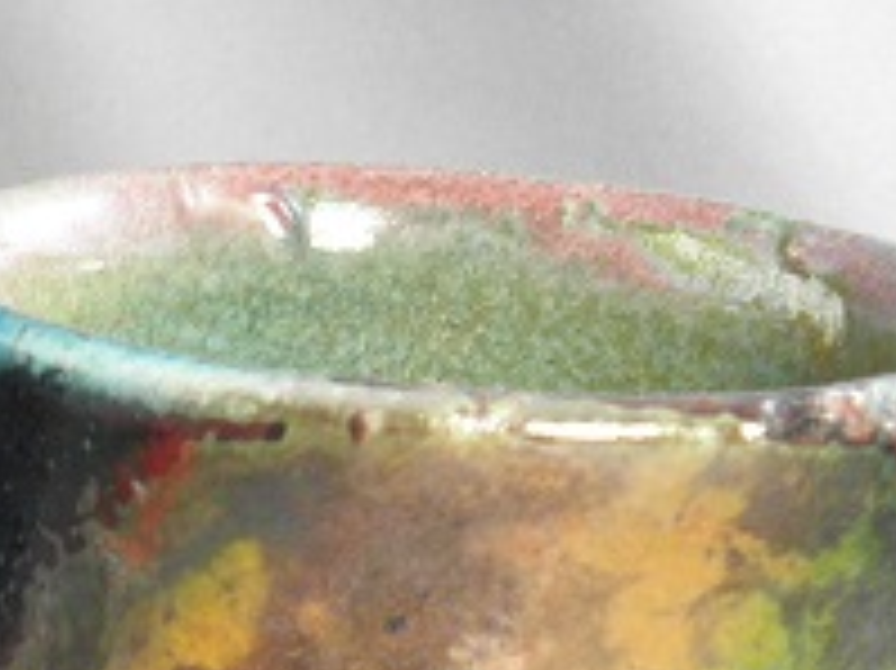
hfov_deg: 12.6
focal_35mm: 151
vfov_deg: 9.6
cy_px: 877
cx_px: -338
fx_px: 3906
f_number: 3.4
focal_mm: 8.53
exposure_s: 1/10
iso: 125
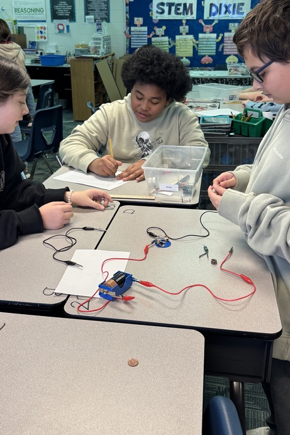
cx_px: 148
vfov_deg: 51.1
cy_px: 154
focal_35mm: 37
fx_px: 447
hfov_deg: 36.0
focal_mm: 6.76
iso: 200
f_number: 1.78
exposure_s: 1/120
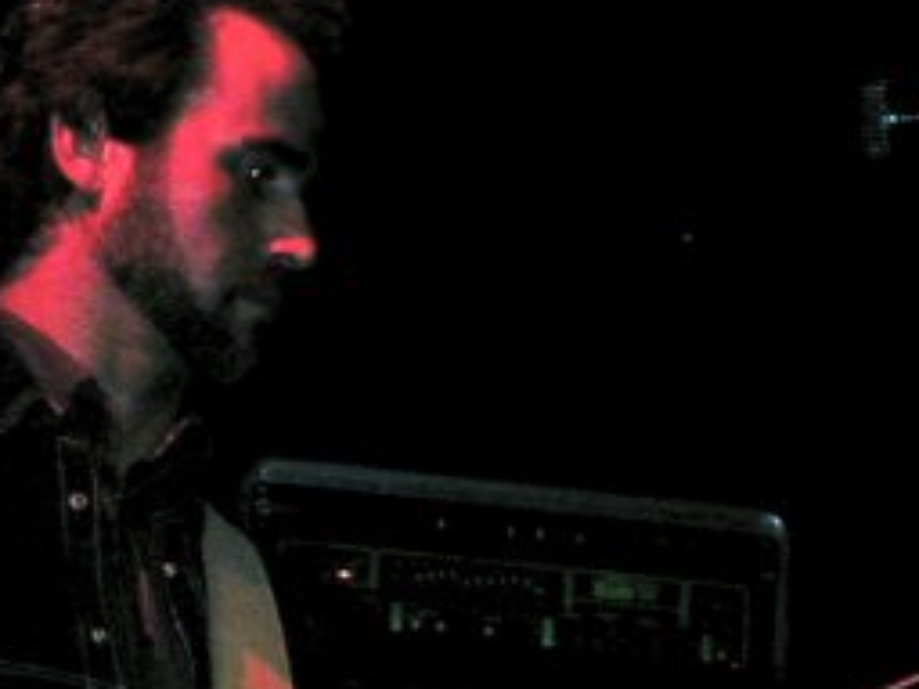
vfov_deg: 5.3
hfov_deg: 7.1
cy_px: 527
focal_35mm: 279
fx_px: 7404
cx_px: 530
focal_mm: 16.8
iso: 200
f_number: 4.8
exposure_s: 1/59.9
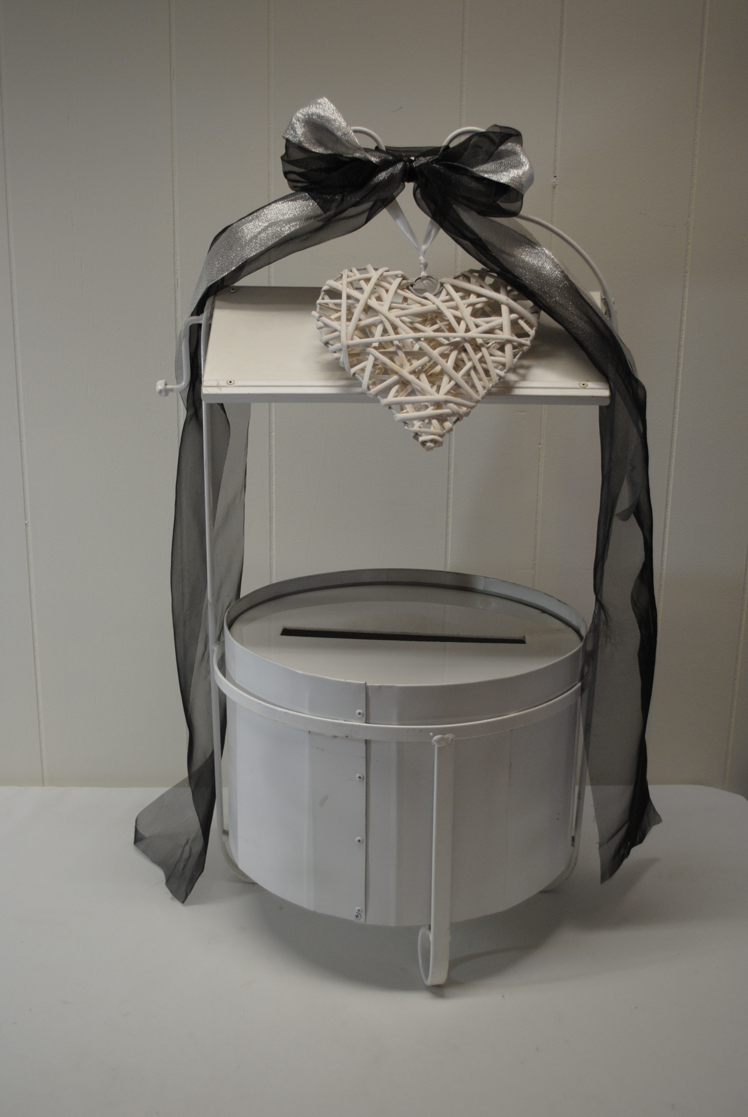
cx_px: 374
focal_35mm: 36
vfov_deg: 53.1
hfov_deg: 37.0
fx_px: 1119
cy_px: 558
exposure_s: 1/100
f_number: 4
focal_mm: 24
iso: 400
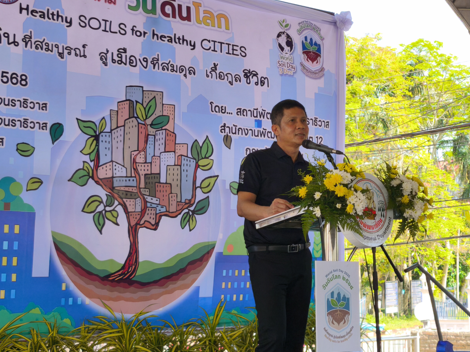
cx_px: 312
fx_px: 1059
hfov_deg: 24.9
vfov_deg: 18.9
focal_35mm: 78
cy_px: 157
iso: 50
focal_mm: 6.57
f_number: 1.6
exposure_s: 1/388
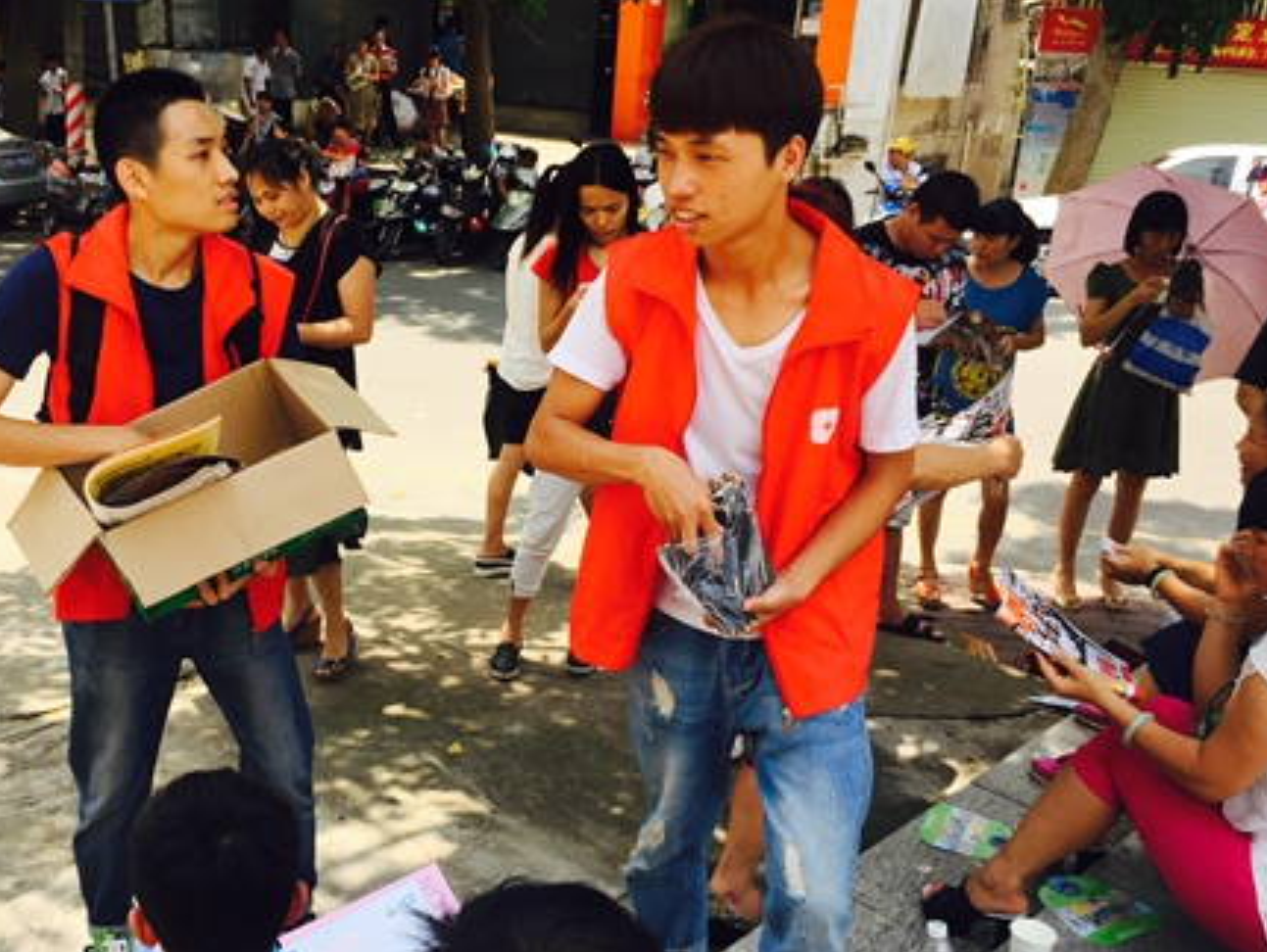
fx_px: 1355
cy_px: 533
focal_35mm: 37
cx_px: 509
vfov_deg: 38.7
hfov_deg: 49.8
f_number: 2.2
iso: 32
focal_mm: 4.15
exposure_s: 1/608
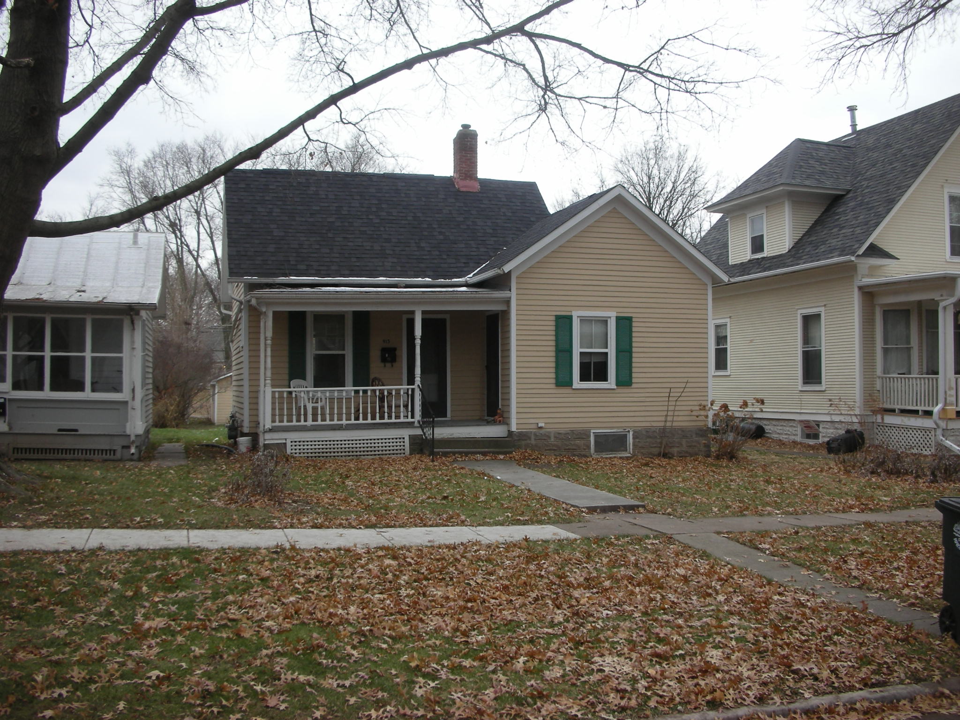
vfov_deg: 40.7
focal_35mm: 35
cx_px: 480
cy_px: 360
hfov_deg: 52.6
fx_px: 971
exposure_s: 1/67
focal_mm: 5.8
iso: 50
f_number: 3
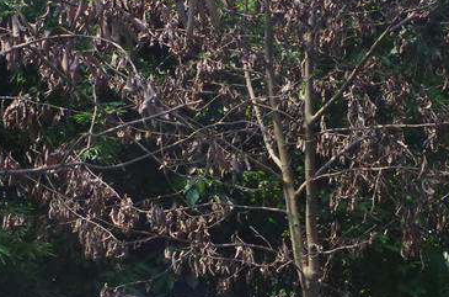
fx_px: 982
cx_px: 401
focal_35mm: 79
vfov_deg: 16.8
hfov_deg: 25.0
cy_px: 293
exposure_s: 1/800
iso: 3200
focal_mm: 24.38
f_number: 14
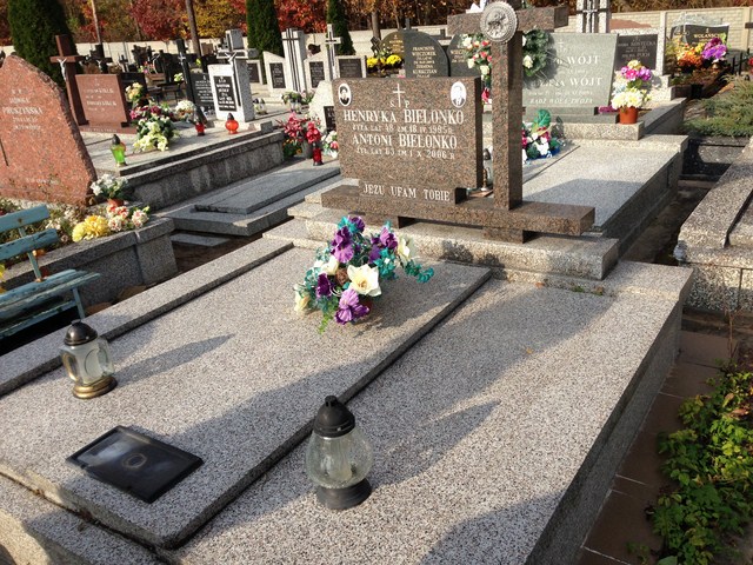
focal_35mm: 33
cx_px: 376
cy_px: 282
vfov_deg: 42.9
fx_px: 718
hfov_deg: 55.4
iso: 50
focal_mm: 4.12
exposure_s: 1/1004
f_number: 2.4
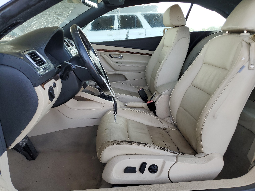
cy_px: 96
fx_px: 192
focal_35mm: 26
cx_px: 128
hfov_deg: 67.3
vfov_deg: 53.1
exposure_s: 1/286
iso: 50
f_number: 1.5
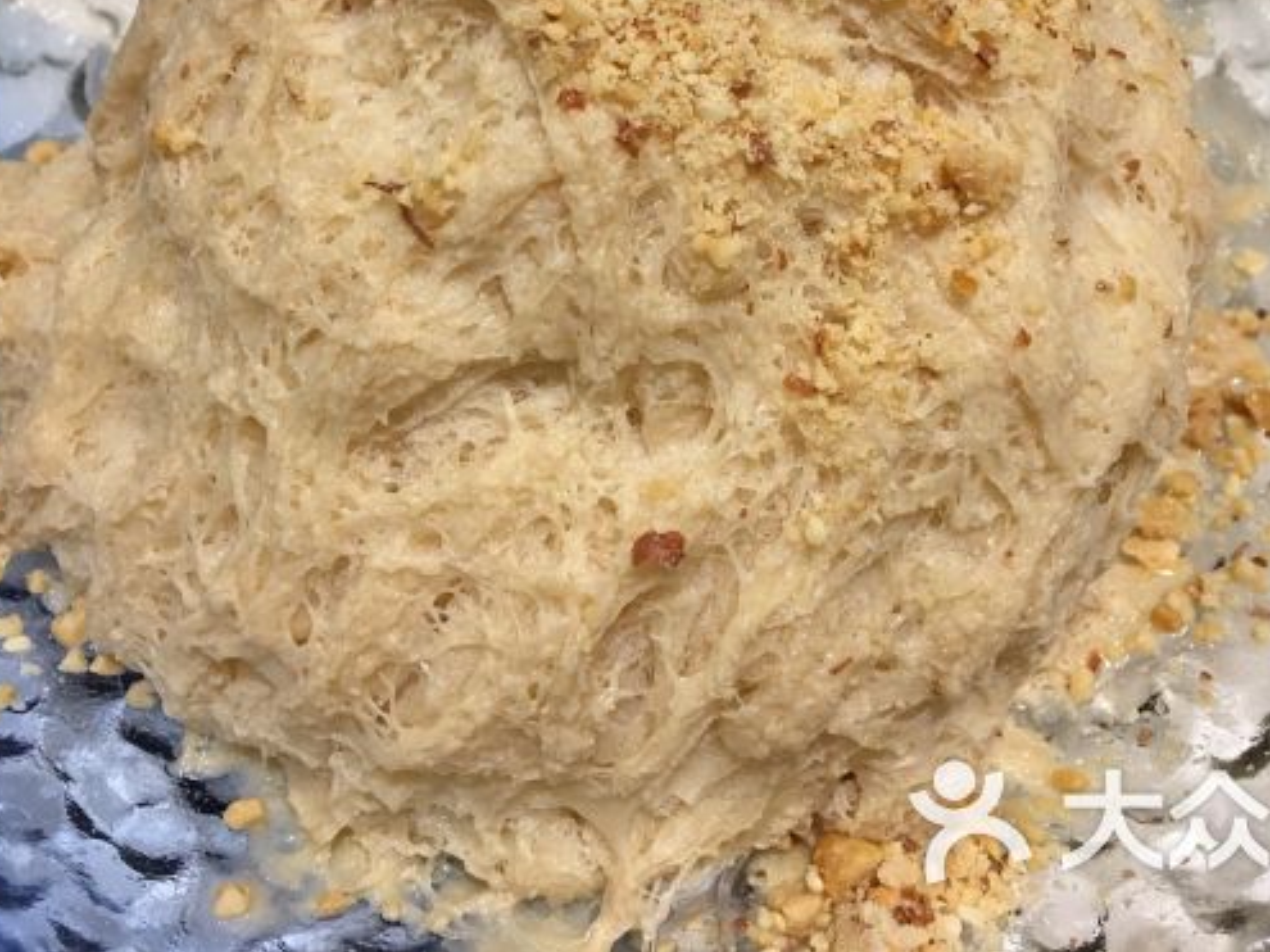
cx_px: 654
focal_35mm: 41
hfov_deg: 45.8
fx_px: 1504
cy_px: 281
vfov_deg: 34.6
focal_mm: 4.15
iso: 50
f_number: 2.2
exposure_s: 1/33
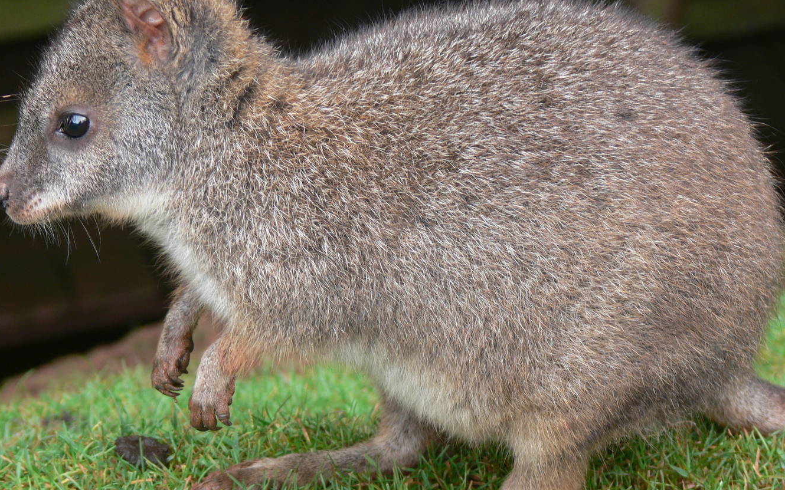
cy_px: 226
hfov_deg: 10.5
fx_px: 4257
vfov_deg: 6.6
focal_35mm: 199
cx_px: 346
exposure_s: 1/50
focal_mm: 33.1
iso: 80
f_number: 3.6
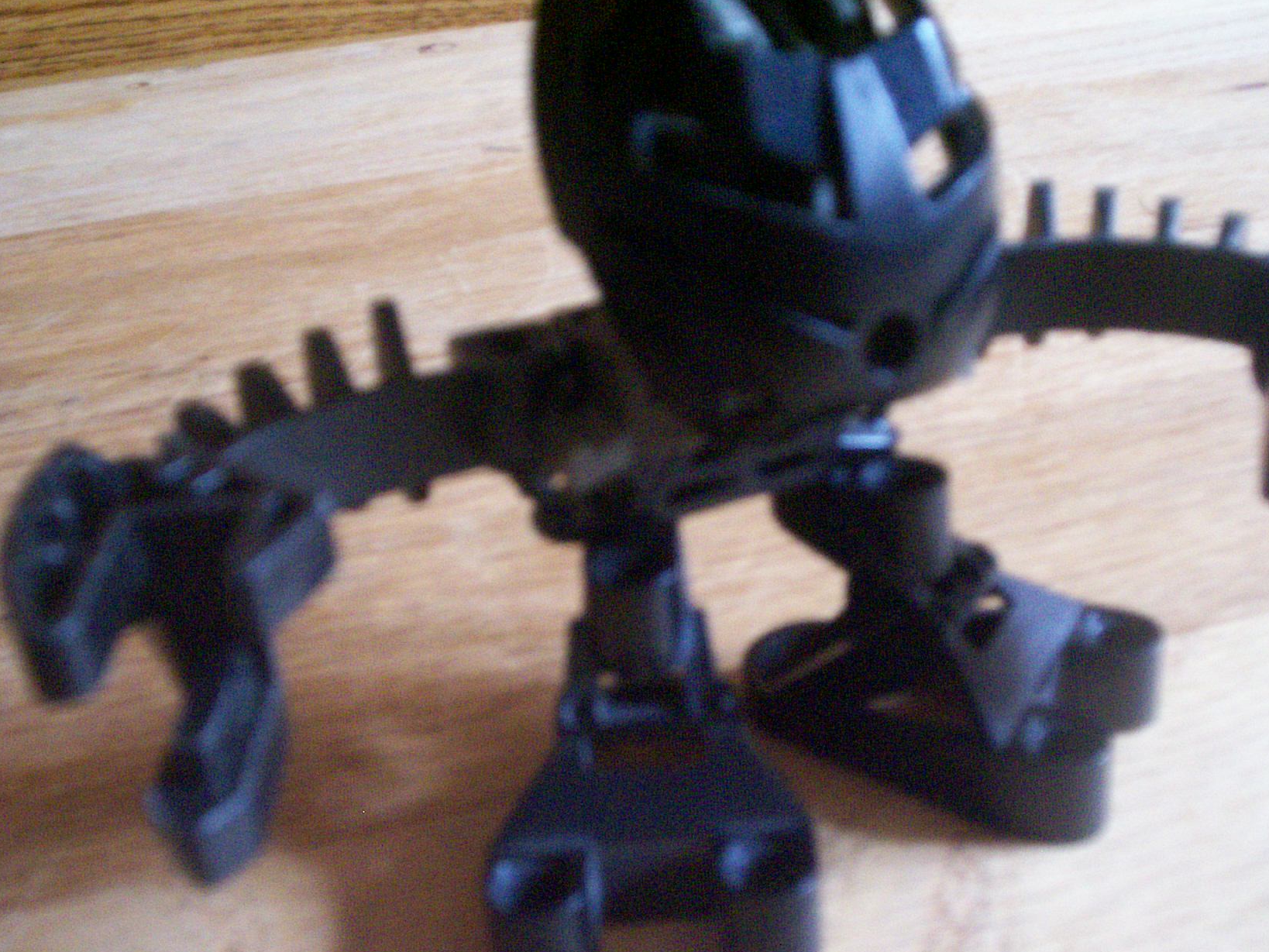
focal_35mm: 45
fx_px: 1650
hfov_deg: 41.9
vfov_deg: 32.2
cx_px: 766
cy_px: 517
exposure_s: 1/8
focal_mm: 5.9
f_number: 4.5
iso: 400
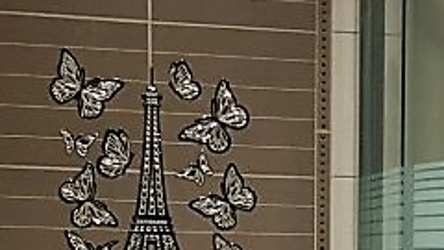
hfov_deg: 17.1
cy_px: 372
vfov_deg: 9.7
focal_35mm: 121
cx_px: 488
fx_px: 1425
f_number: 1.7
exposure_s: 1/50
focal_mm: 4.3
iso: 125
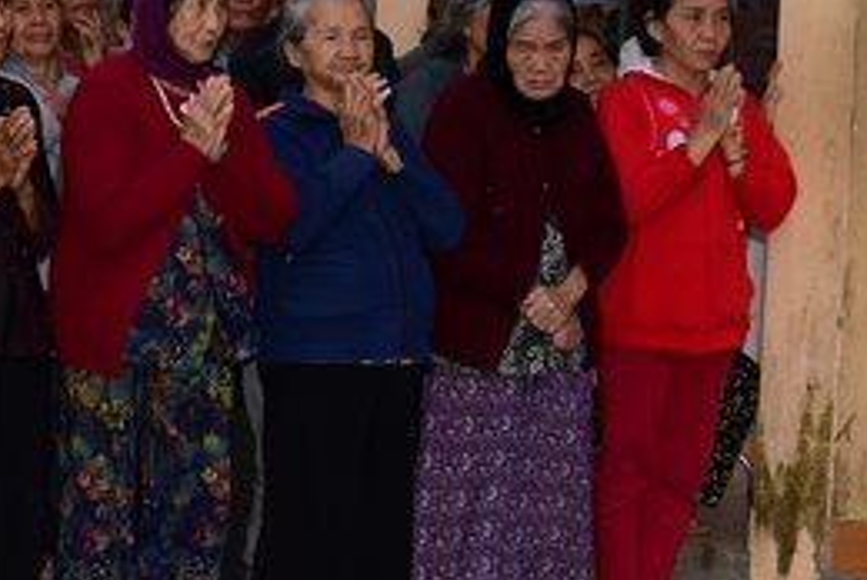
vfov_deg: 13.7
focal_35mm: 100
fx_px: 2411
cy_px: 187
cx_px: -163
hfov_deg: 19.3
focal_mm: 40
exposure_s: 1/60
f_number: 6.3
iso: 500
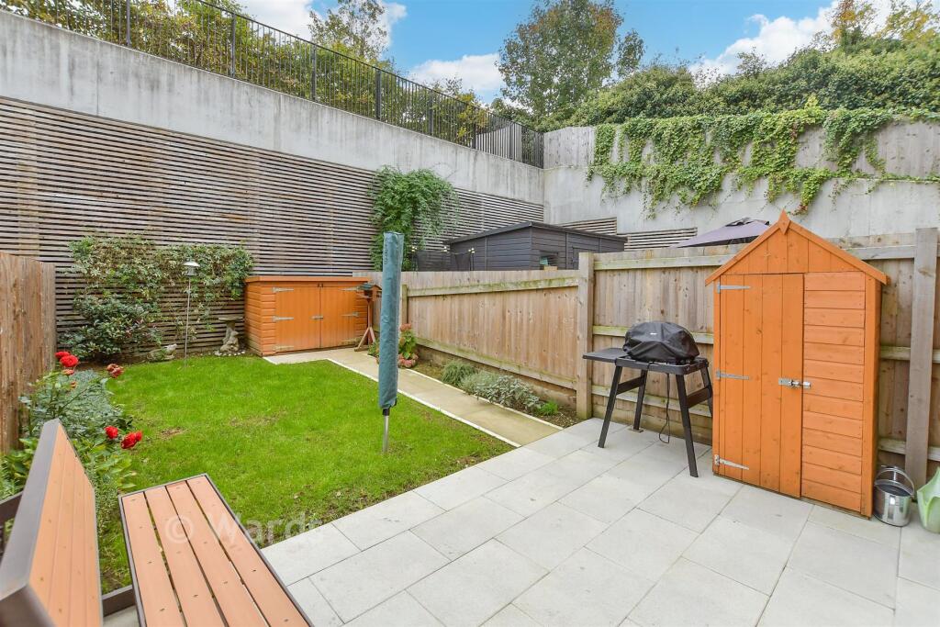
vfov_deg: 77.3
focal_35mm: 15
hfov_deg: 100.4
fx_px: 392
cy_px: 314
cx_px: 470
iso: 320
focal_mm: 10
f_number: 8
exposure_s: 1/160
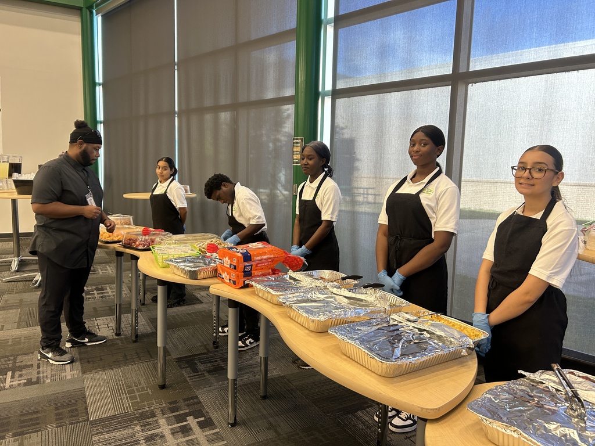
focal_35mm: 26
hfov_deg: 67.3
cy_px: 223
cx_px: 298
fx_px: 447
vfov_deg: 53.1
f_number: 1.5
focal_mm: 5.7
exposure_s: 1/60
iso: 125
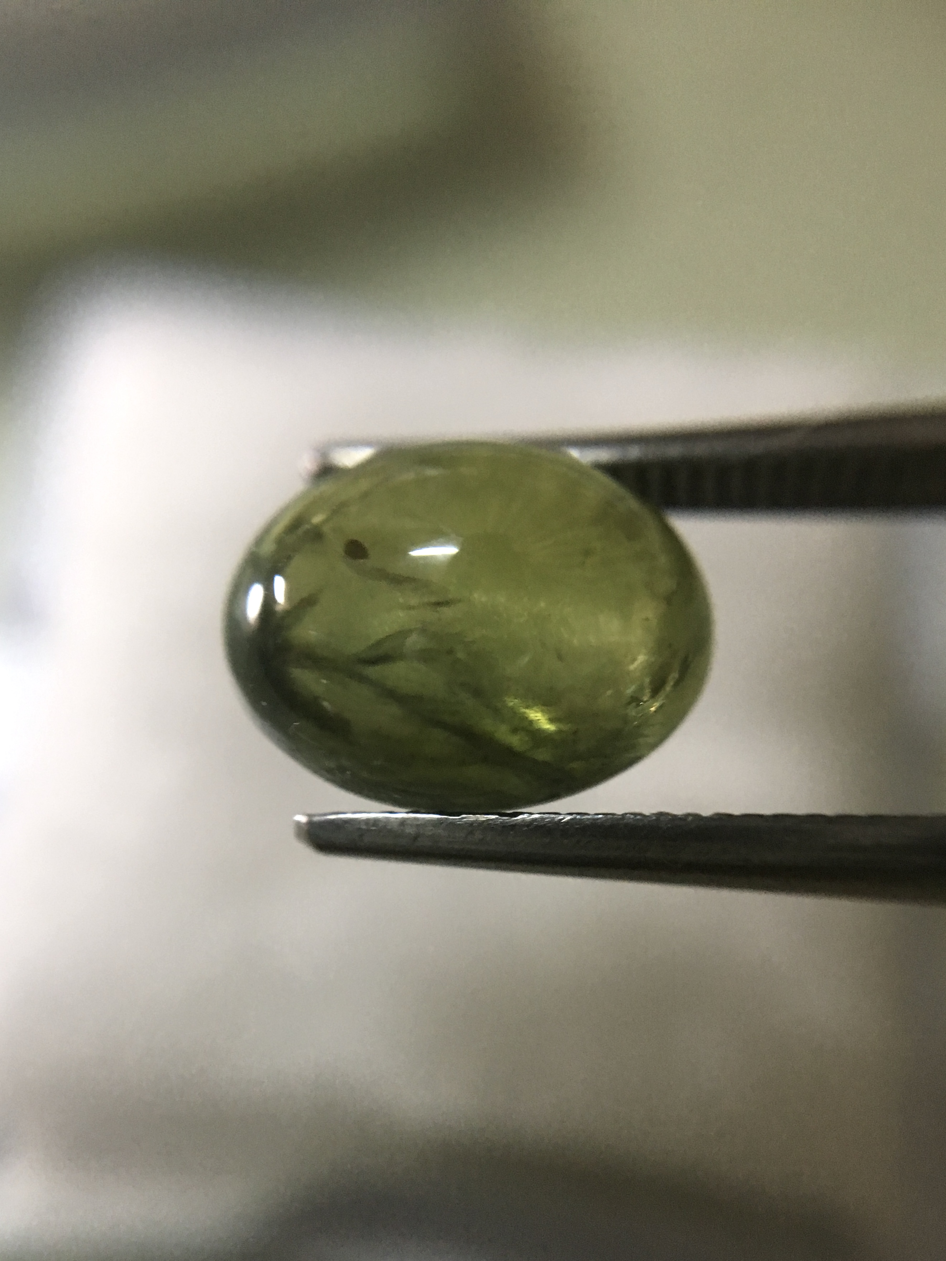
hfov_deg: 48.2
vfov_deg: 61.7
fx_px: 1057
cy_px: 630
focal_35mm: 29
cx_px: 473
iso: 160
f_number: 2.2
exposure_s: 1/33
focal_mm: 4.15
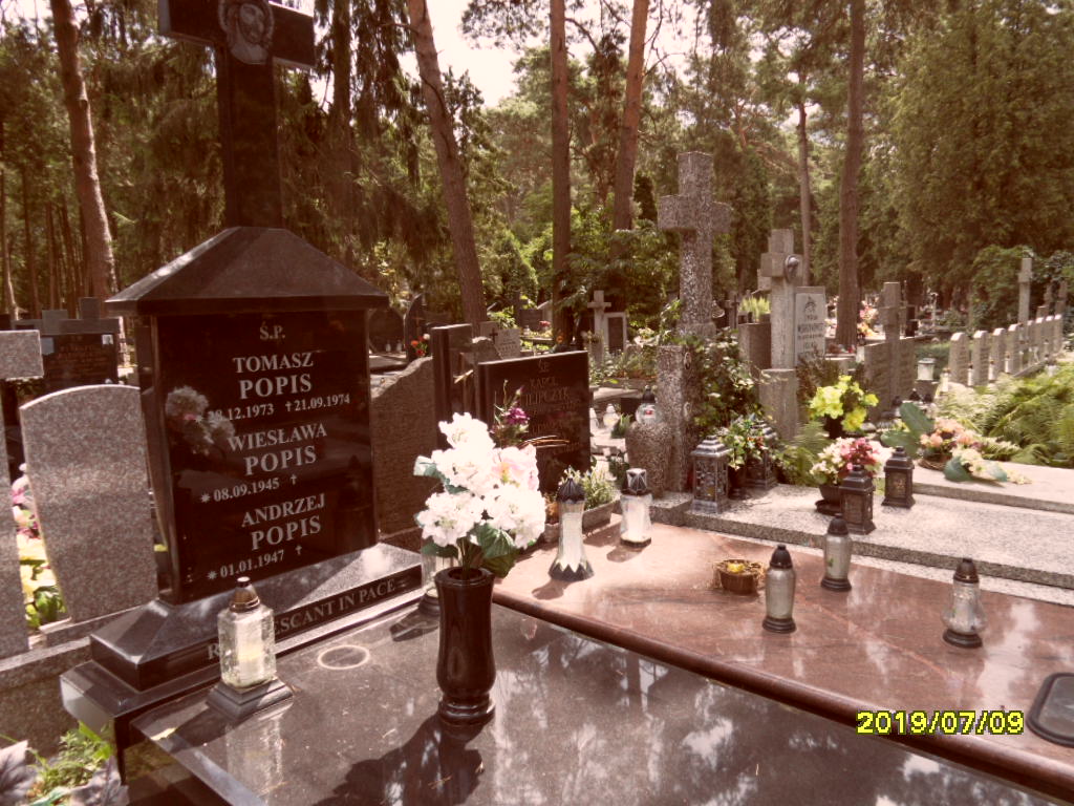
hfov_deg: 71.6
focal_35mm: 24
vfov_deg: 56.8
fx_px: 745
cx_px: 537
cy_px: 403
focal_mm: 3.9
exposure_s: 1/250
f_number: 3.2
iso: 80
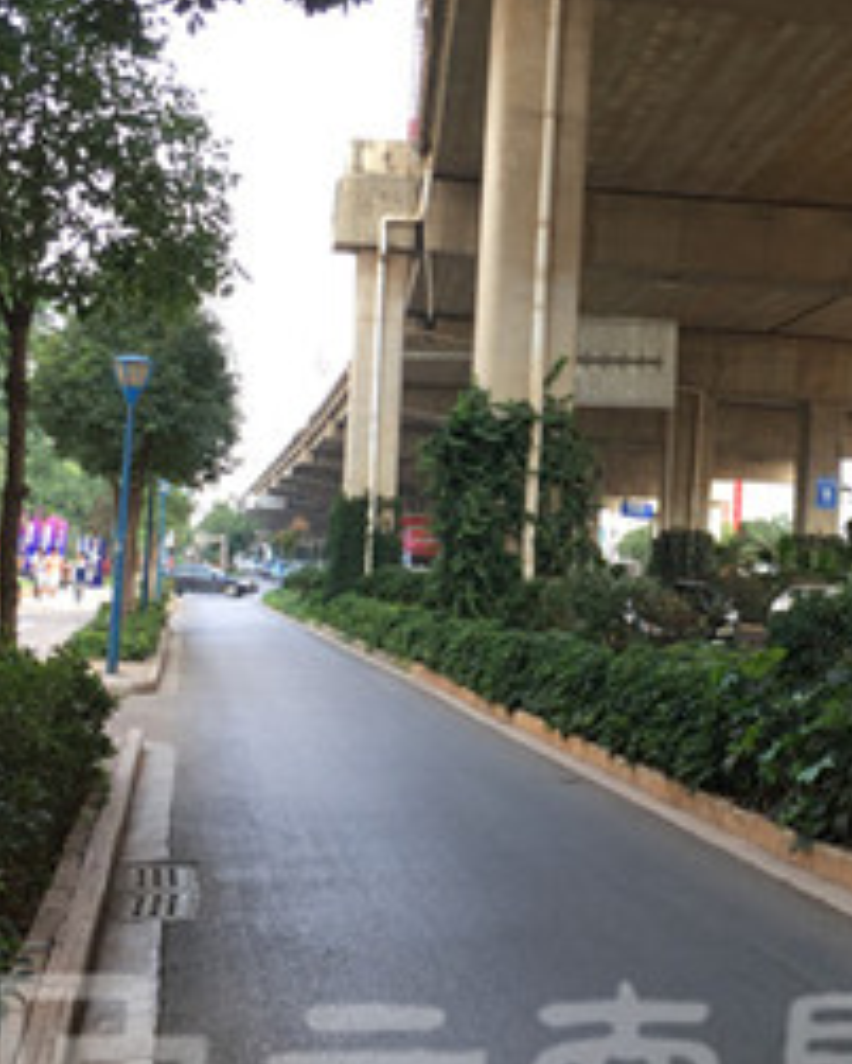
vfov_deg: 30.5
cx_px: 674
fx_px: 1953
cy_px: 487
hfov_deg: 24.2
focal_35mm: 62
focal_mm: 4.15
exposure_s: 1/108
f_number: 2.2
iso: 25
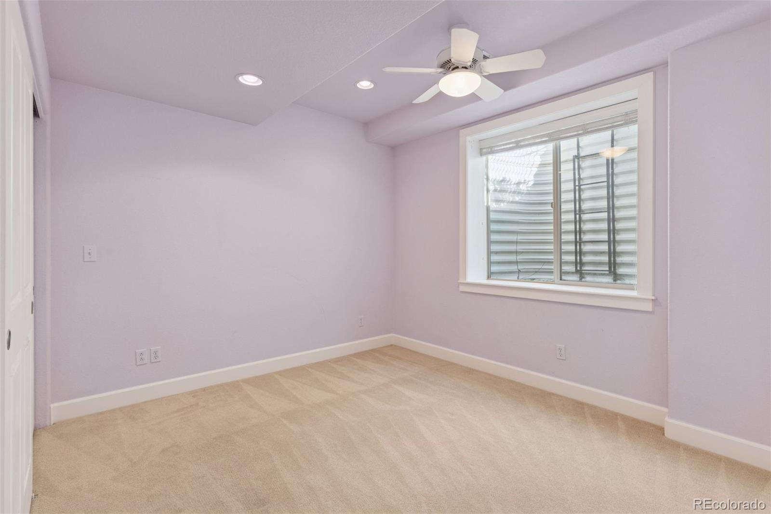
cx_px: 386
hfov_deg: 93.3
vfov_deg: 70.4
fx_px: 364
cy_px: 257
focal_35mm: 17
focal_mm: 17
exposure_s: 1/15
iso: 400
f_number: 9
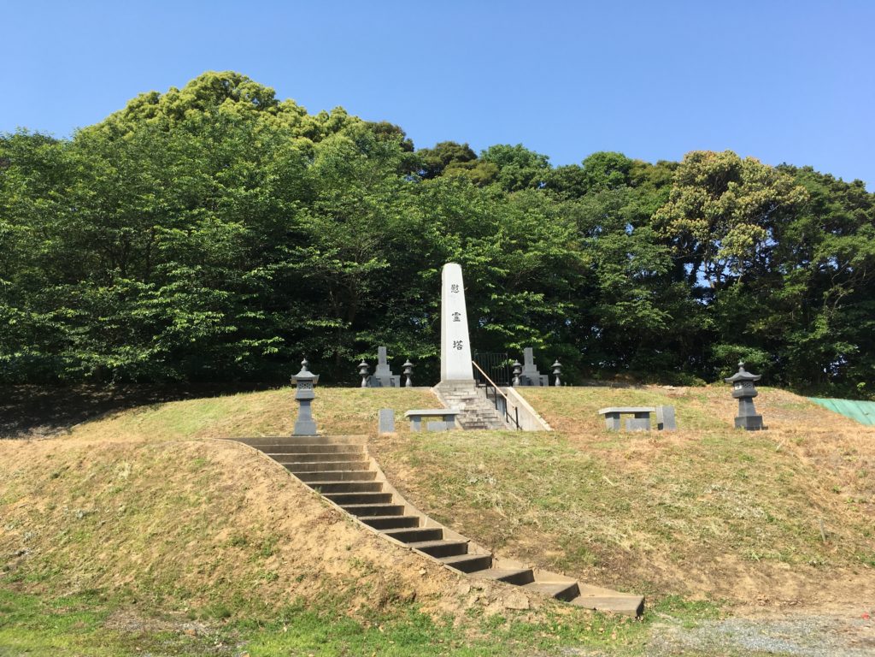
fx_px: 733
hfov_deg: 61.7
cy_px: 328
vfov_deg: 48.2
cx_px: 438
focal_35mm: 29
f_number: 2.2
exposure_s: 1/864
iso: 25
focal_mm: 4.15
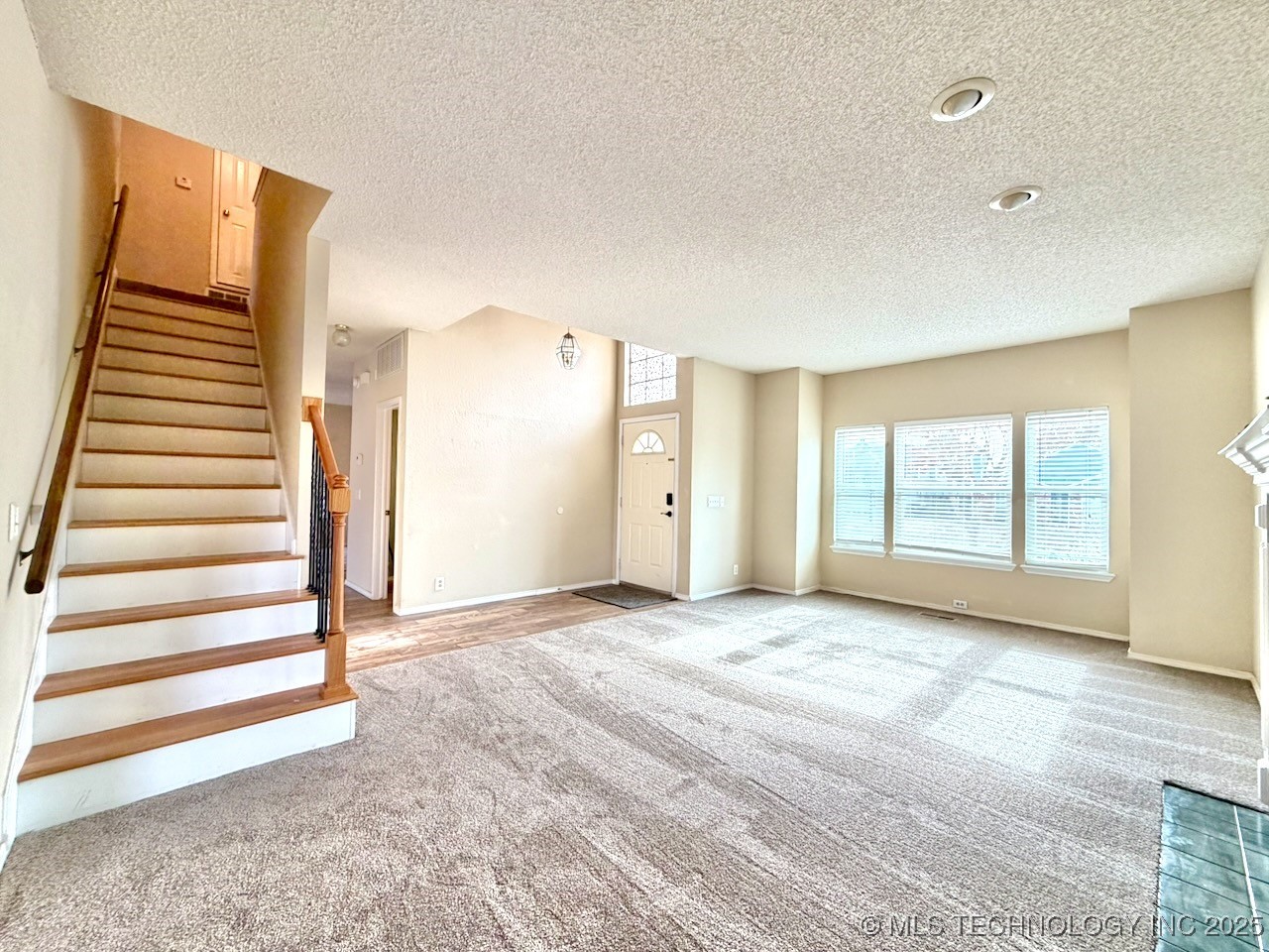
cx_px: 634
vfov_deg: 85.7
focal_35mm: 14
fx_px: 513
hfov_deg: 102.1
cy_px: 476
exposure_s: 1/60
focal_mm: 2.22
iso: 160
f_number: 2.2
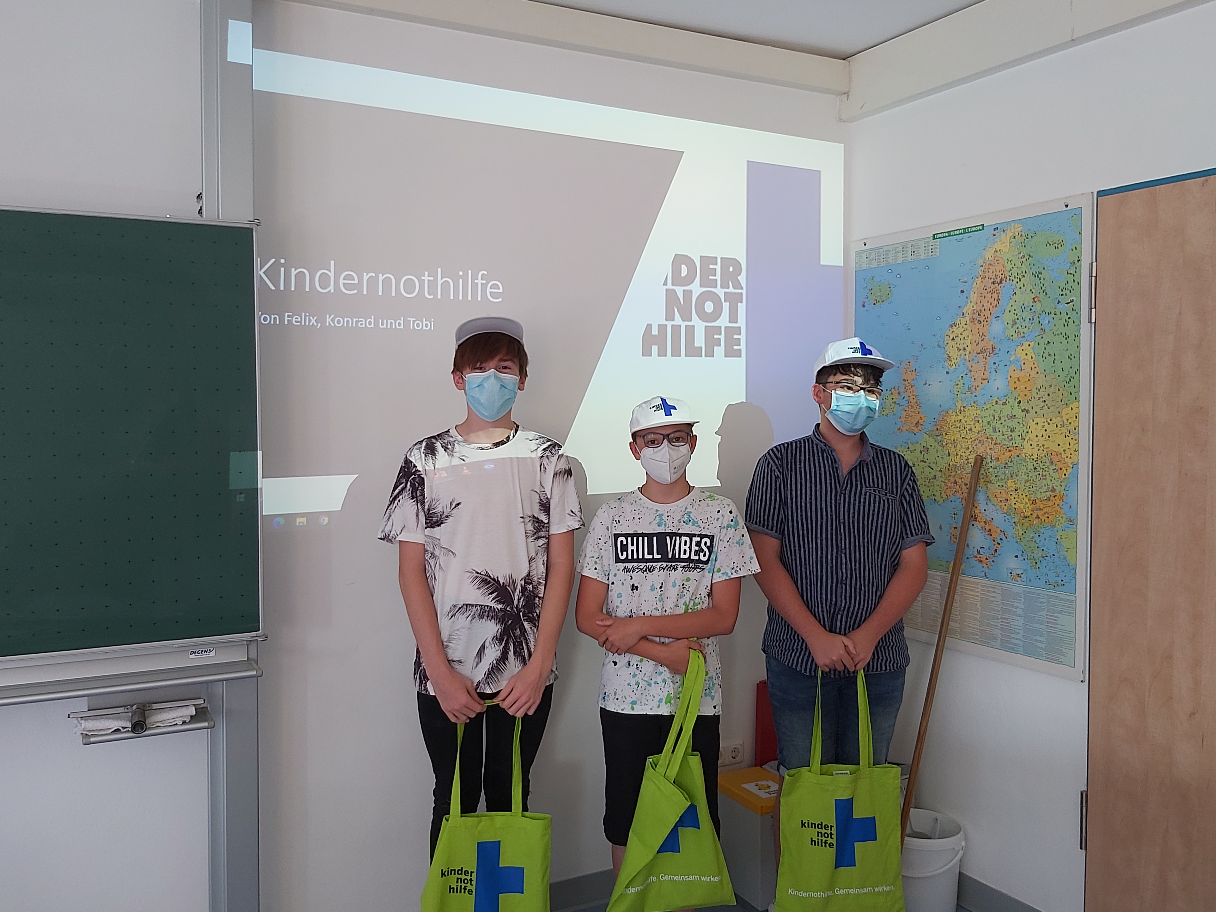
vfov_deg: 53.1
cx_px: 608
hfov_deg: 67.3
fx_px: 913
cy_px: 456
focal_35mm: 26
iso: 125
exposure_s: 1/50
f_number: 1.7
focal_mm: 3.92
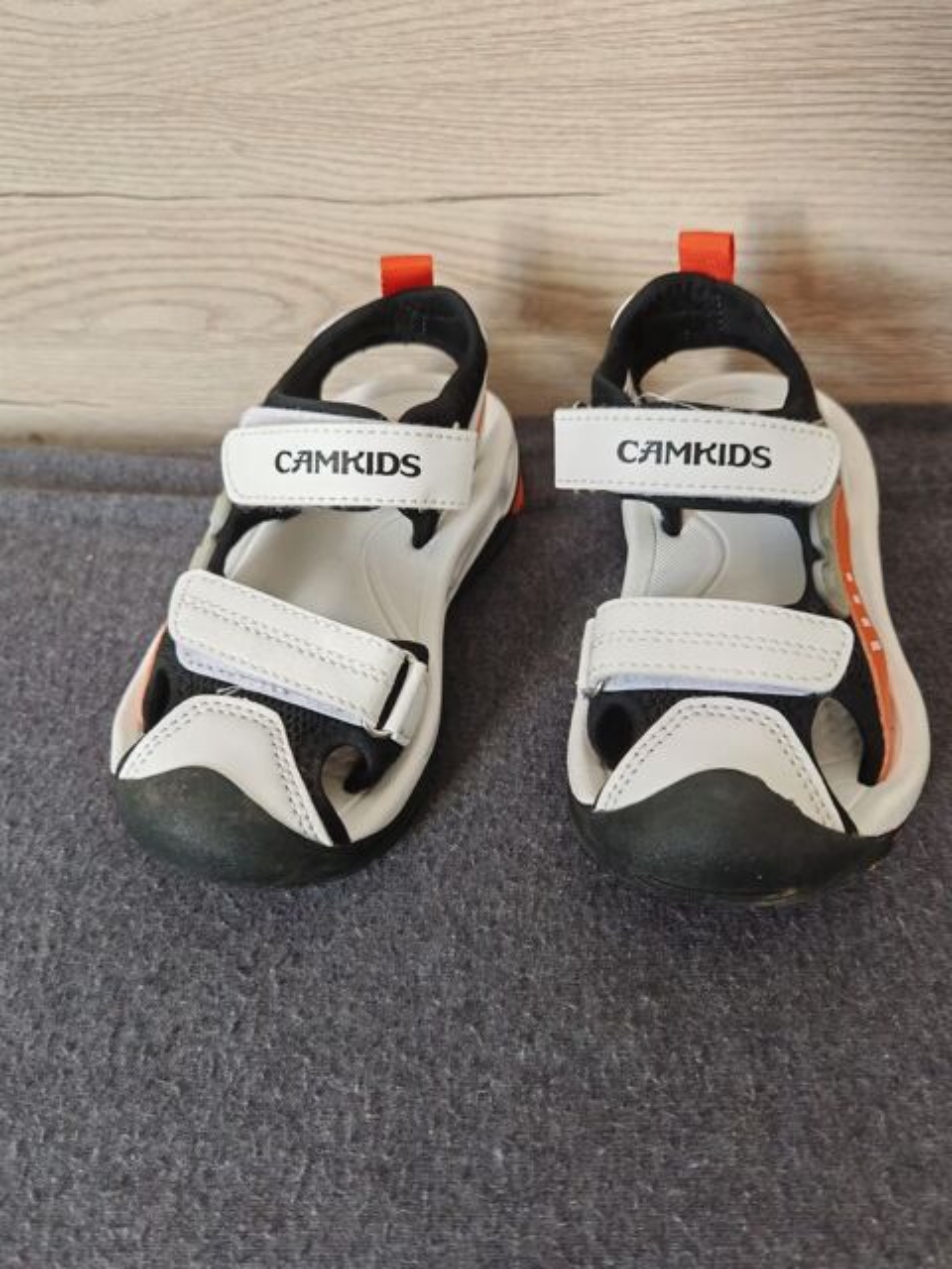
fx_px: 990
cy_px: 634
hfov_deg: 51.4
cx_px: 476
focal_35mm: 27
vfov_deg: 65.3
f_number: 1.9
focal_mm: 6.67
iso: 160
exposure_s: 1/50
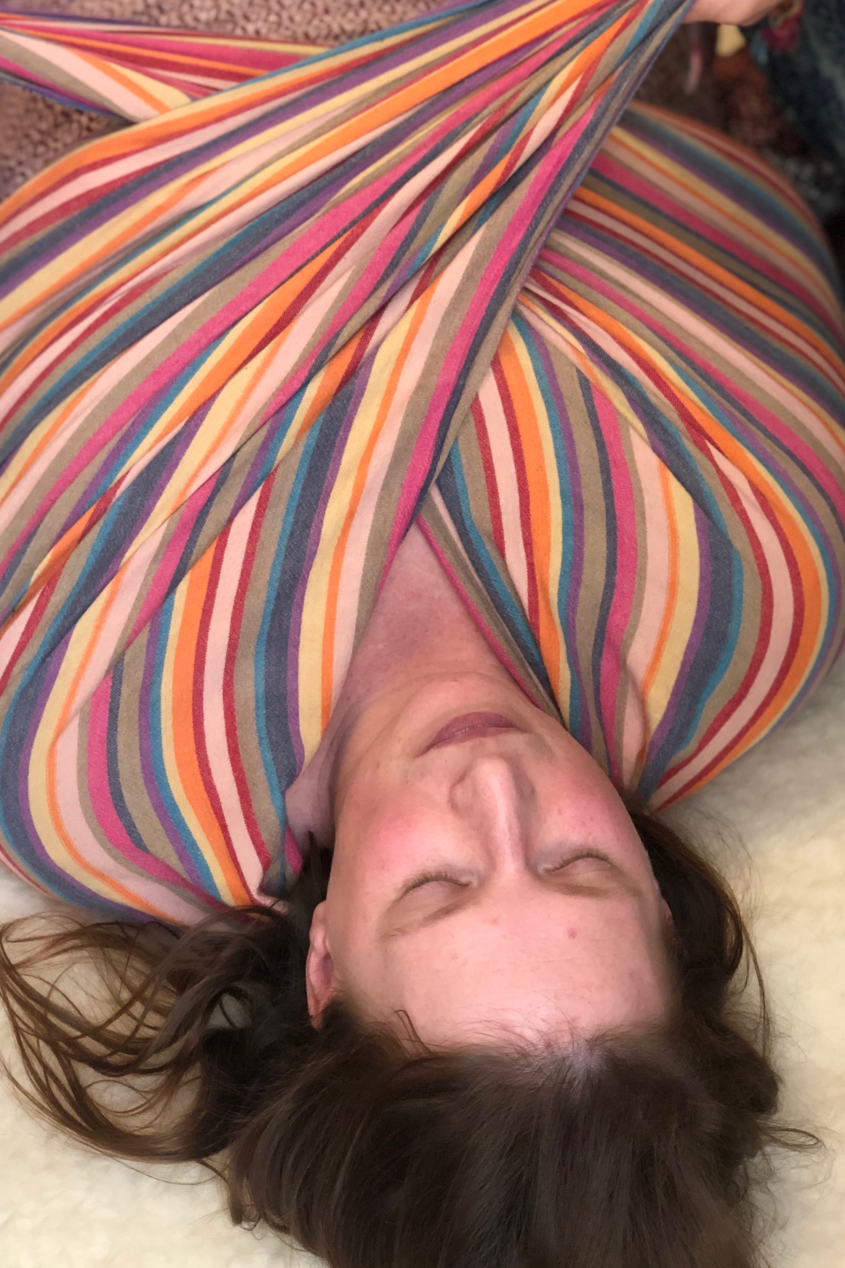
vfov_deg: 28.3
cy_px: 464
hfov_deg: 19.2
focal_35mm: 71
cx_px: 406
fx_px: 2499
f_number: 2.4
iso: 100
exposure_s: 1/50
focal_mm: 6
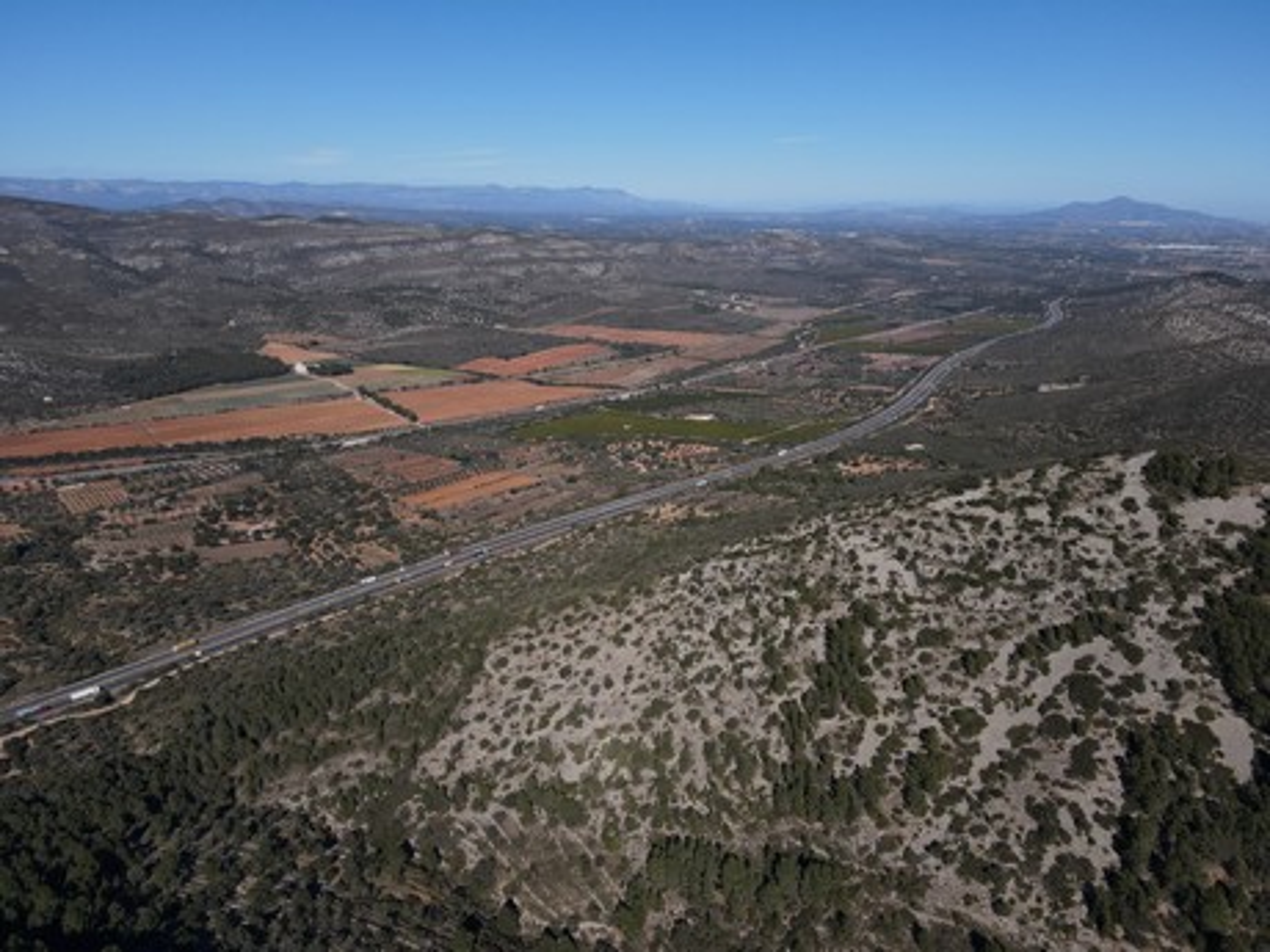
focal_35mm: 24
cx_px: 635
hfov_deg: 71.6
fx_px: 881
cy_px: 476
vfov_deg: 56.8
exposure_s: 1/1250
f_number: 2.8
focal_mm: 4.5
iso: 100
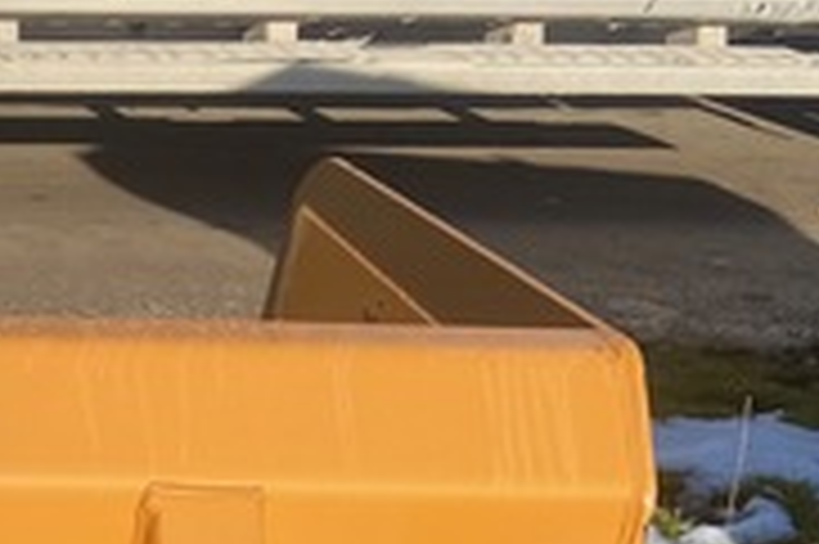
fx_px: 2705
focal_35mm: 119
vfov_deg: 11.0
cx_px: -616
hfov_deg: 15.1
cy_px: 823
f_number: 1.8
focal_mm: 4.25
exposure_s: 1/3401
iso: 32
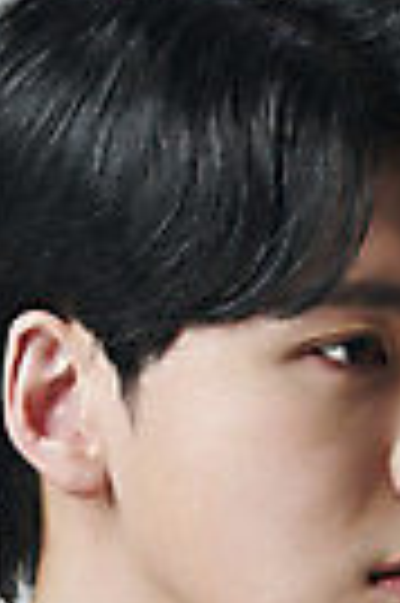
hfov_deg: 2.5
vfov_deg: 3.7
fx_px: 9240
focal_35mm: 553
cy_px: 292
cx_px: 362
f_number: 7.1
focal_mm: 185
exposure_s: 1/125
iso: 64
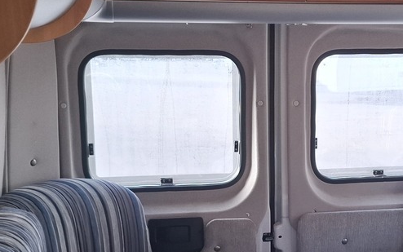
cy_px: 176
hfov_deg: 28.3
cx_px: 331
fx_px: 780
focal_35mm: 71
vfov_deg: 18.3
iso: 50
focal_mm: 5.54
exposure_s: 1/130
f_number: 1.8
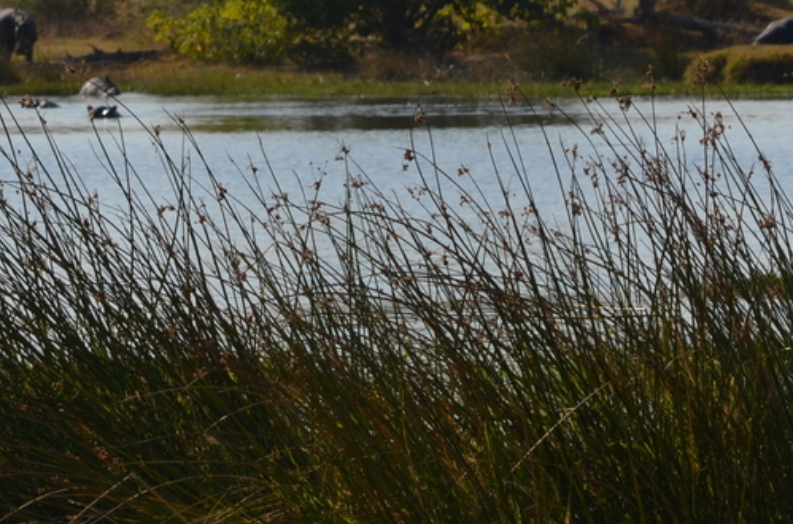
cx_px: 420
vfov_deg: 3.0
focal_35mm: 462
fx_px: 10151
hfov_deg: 4.5
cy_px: -98
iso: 100
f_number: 10
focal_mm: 120
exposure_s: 1/400
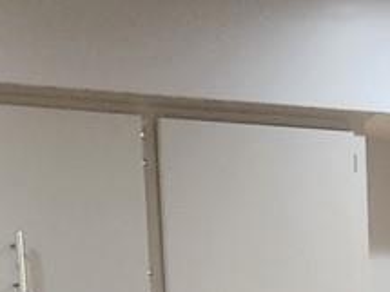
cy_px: 825
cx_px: 405
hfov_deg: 11.4
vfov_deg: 7.7
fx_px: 1925
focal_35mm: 171
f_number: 1.8
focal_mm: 5.4
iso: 250
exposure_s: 1/120
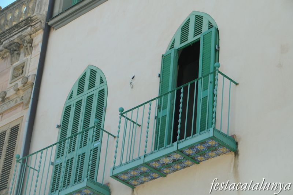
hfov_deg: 10.6
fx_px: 1585
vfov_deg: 7.0
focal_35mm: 195
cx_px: 146
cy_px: 98
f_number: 9
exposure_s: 1/320
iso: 200
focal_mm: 130
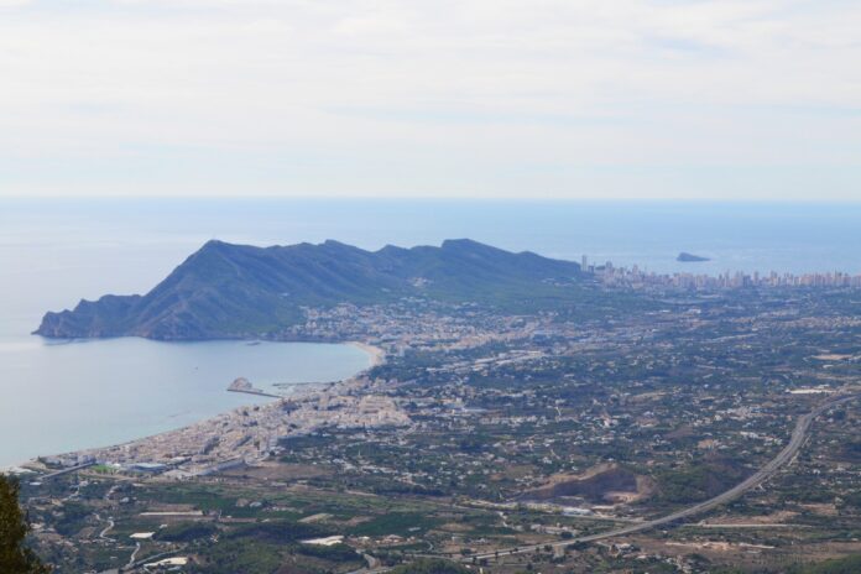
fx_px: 1865
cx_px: 430
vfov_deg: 17.5
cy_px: 287
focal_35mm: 78
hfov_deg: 26.0
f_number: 11
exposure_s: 1/500
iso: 360
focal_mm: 52
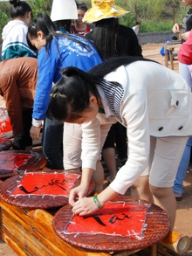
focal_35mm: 53
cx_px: 31
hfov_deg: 26.9
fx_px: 392
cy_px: 128
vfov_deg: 36.2
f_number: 11
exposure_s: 1/500
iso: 320
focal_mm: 24
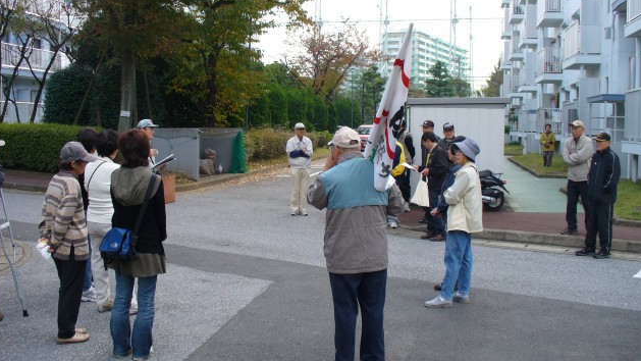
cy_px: 157
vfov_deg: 29.0
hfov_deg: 49.4
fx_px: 697
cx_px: 319
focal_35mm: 41
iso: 80
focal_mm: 6.1
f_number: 2.8
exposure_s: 1/250
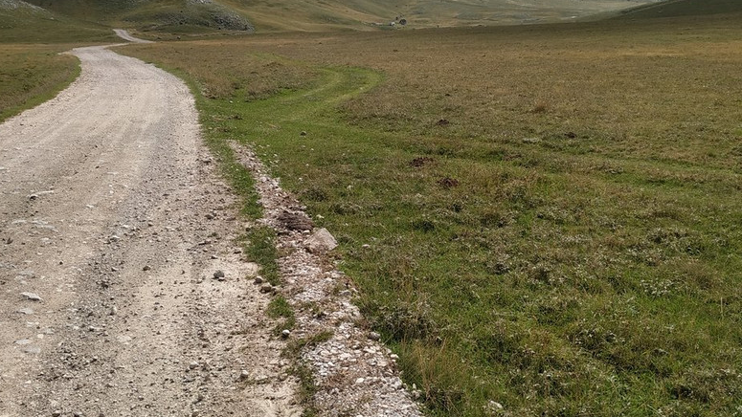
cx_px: 410
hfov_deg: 55.2
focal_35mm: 36
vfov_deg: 32.8
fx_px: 708
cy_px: 196
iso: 125
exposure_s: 1/4295
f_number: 1.9
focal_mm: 3.94
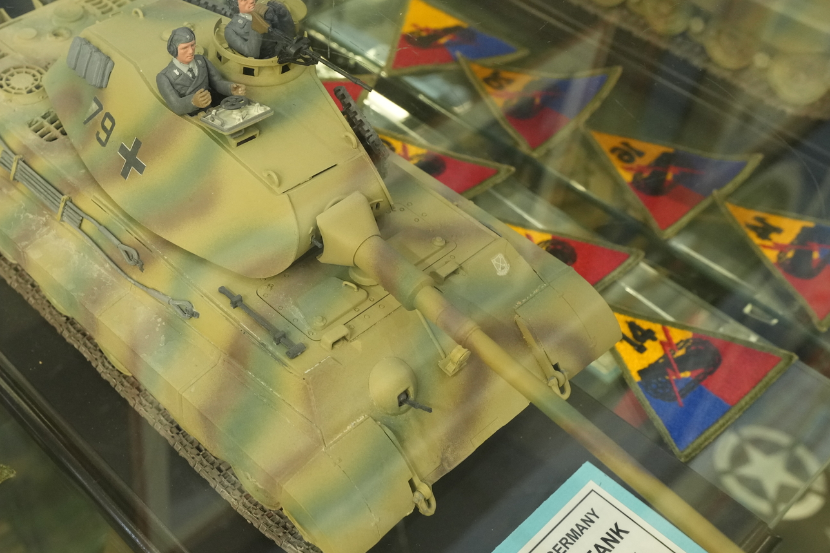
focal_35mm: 47
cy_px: 276
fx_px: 1084
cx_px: 257
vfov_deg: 28.6
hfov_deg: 41.2
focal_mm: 28
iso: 3200
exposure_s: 1/30
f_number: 6.3
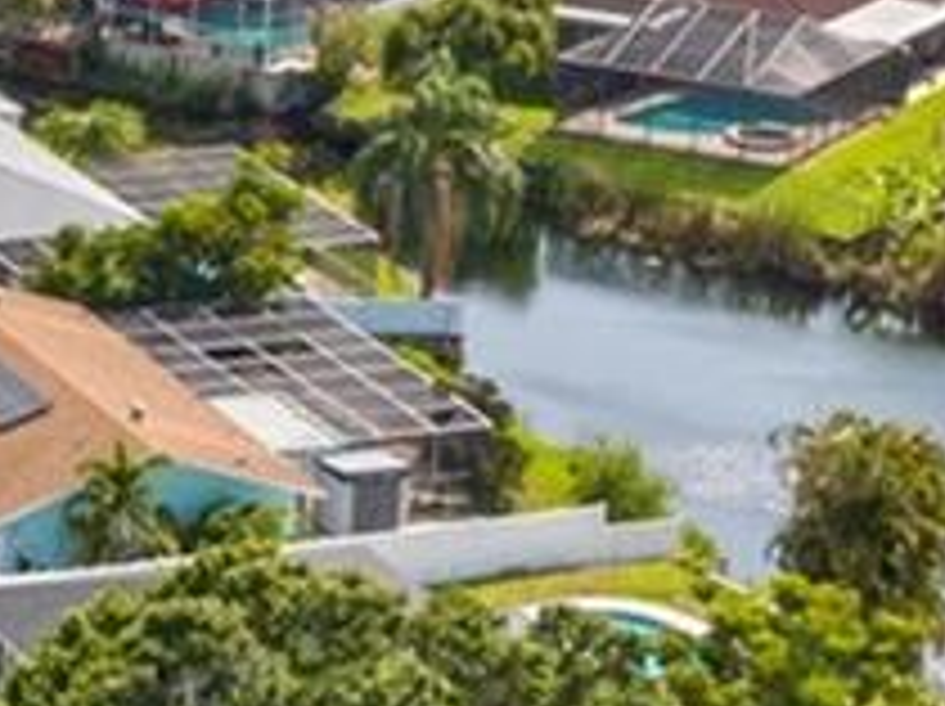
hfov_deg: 10.5
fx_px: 4990
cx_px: -342
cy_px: 794
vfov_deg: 8.0
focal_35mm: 183
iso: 200
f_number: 11
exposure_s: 1/20
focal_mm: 12.29
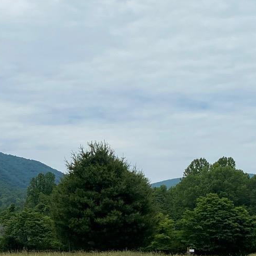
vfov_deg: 18.5
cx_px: 44
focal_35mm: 94
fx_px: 786
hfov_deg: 18.3
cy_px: 122
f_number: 1.8
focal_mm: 4.25
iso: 32
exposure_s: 1/7194
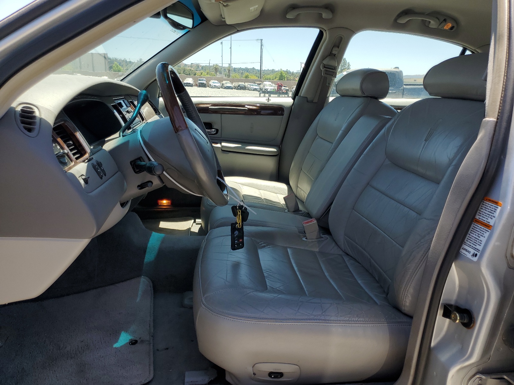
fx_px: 386
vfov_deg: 53.1
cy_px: 192
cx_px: 257
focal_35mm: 26
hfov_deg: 67.3
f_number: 1.5
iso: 50
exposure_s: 1/1250
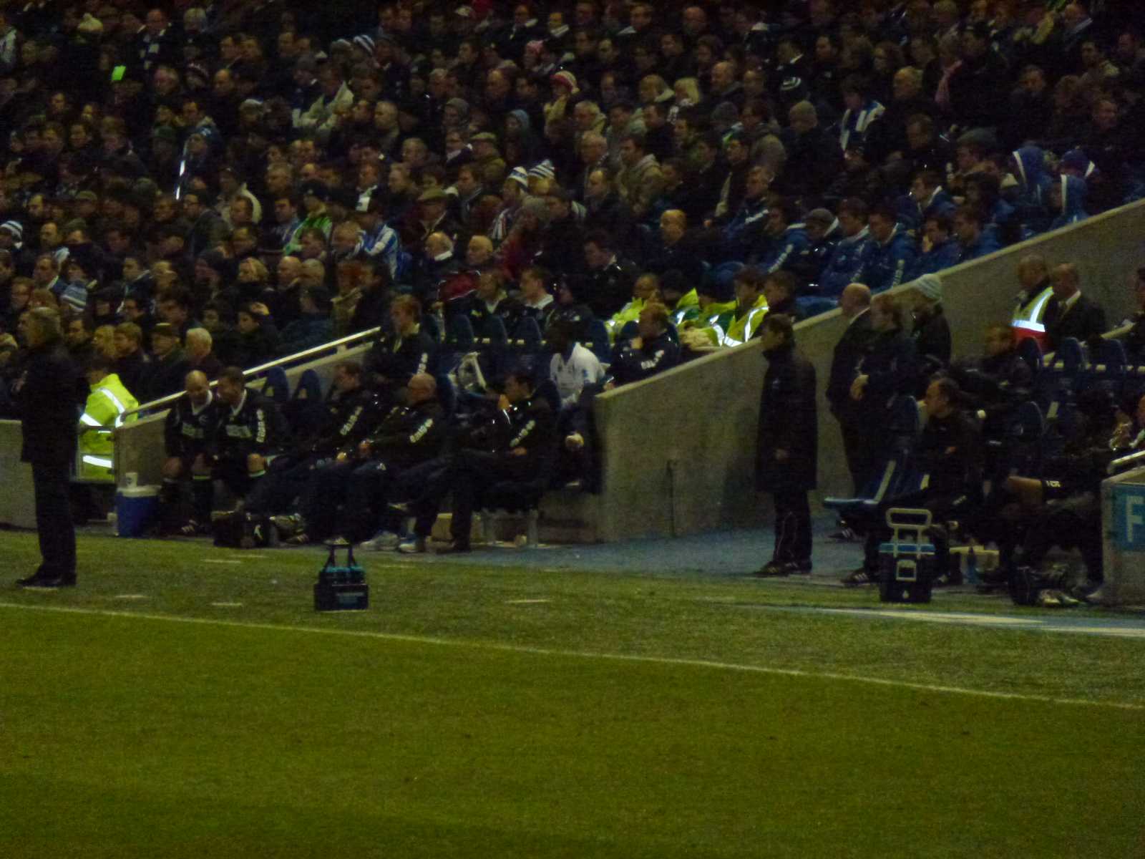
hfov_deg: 5.2
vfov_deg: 3.9
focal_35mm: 384
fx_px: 12702
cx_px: 572
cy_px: 430
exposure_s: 1/125
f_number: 5.9
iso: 1600
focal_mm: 68.8
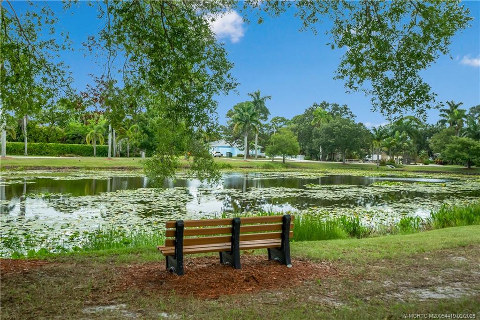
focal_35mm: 35
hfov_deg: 54.4
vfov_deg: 37.9
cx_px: 240
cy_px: 160
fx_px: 467
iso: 2000
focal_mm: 35
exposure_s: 1/500
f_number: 8
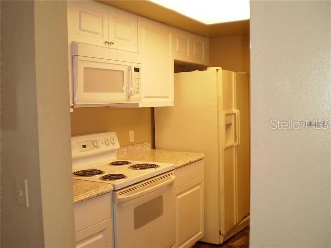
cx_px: 166
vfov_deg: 39.7
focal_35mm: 36
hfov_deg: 51.4
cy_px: 124
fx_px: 344
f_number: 3.1
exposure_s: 1/30
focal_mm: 6.3
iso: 125
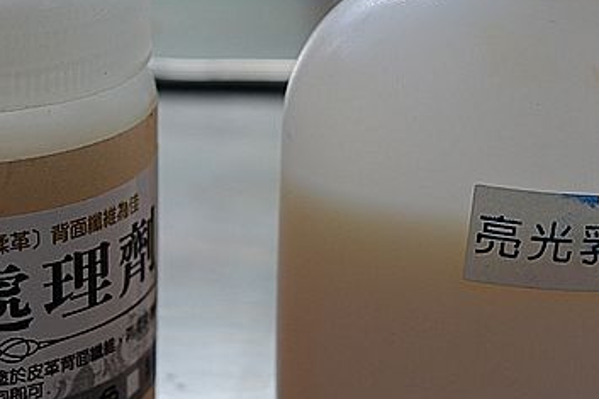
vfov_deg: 14.7
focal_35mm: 93
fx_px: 1547
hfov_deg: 21.9
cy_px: 133
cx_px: 297
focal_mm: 15.13
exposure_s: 1/50
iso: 200
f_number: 2.8
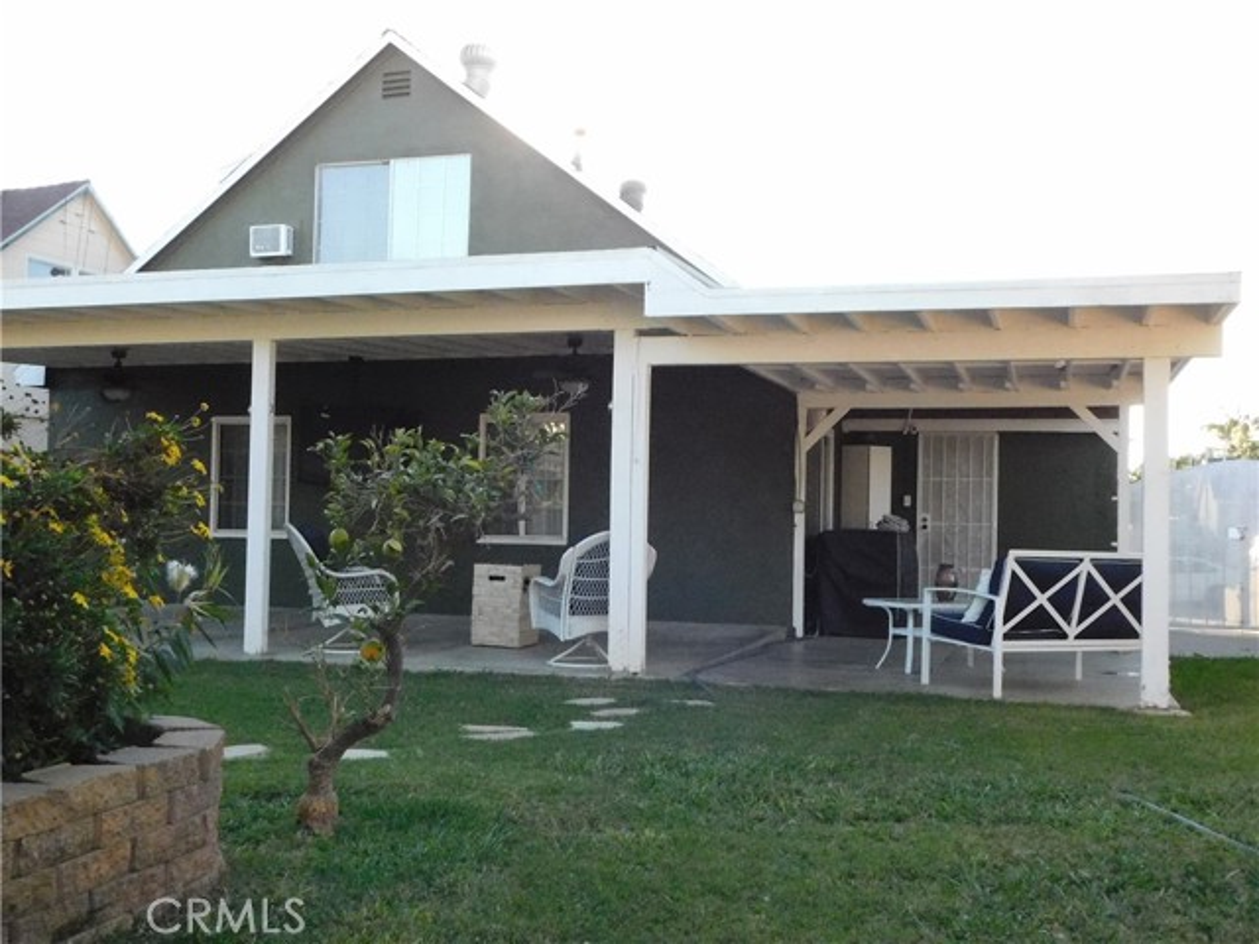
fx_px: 1309
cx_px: 630
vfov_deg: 39.7
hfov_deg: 51.4
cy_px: 472
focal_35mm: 36
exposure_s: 1/1500
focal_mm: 6.3
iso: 1600
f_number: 3.5
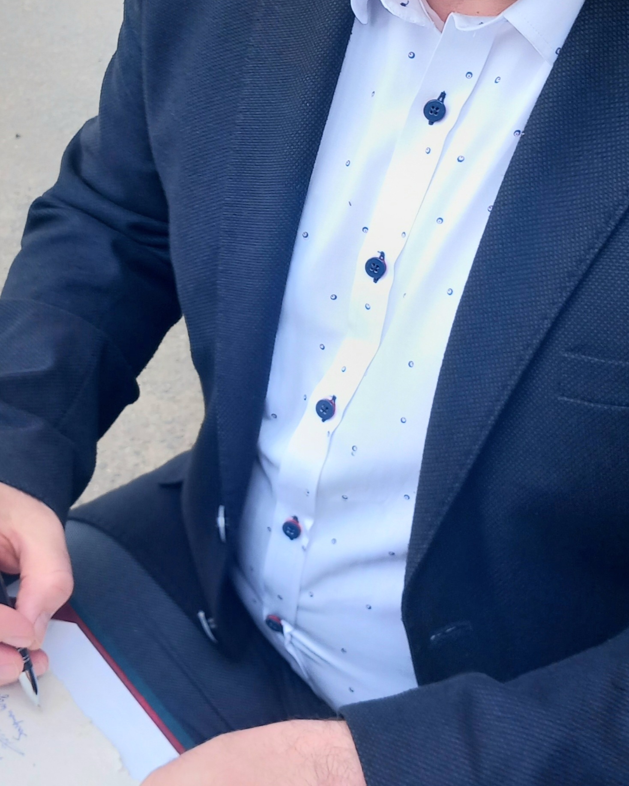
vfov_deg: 35.6
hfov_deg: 29.7
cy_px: 173
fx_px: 1187
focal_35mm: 51
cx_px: 296
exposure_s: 1/100
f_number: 1.8
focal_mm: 4
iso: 32
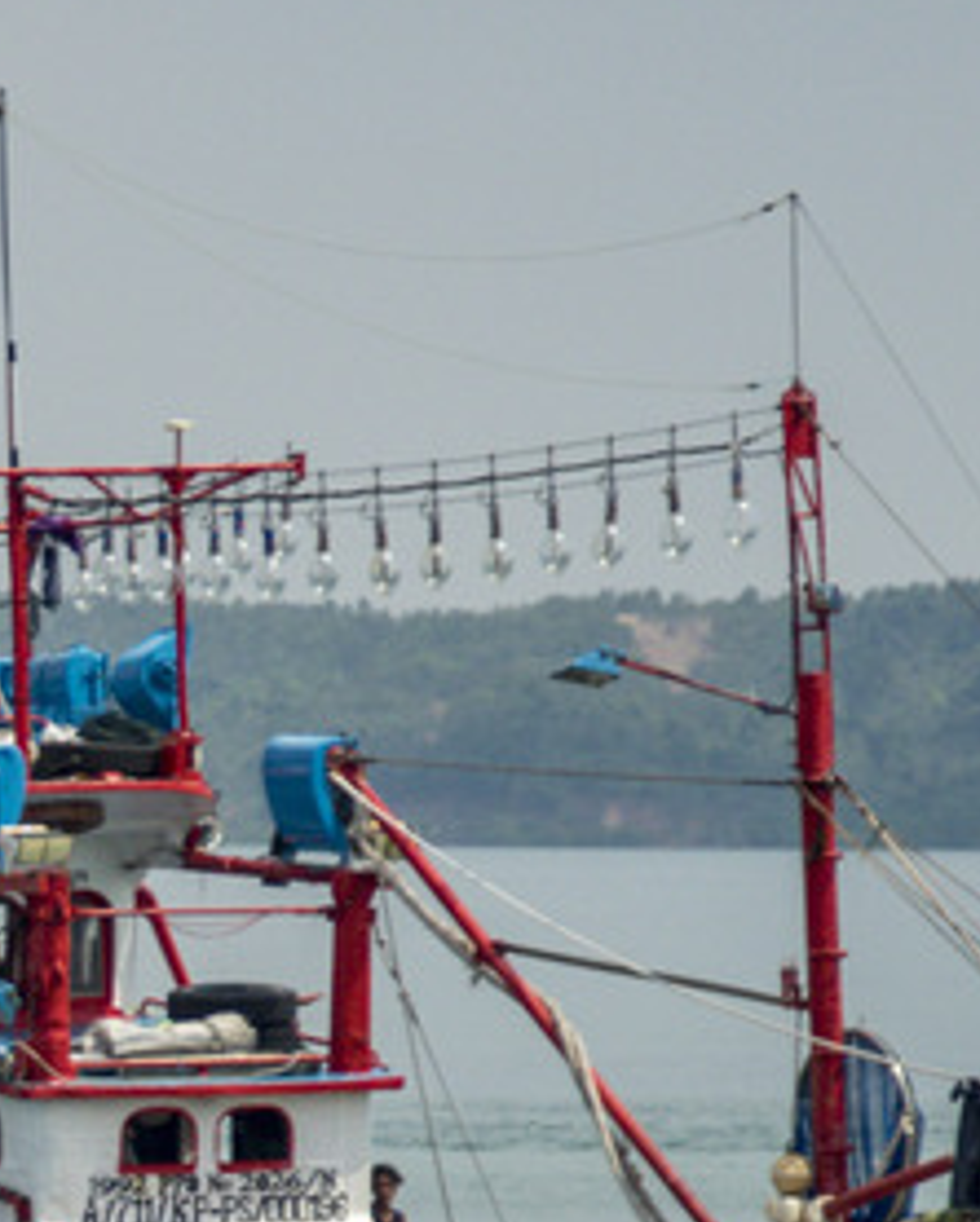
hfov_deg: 4.2
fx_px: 13182
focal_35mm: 364
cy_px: 856
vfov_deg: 5.3
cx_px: -424
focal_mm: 75
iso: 250
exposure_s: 1/4000
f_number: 4
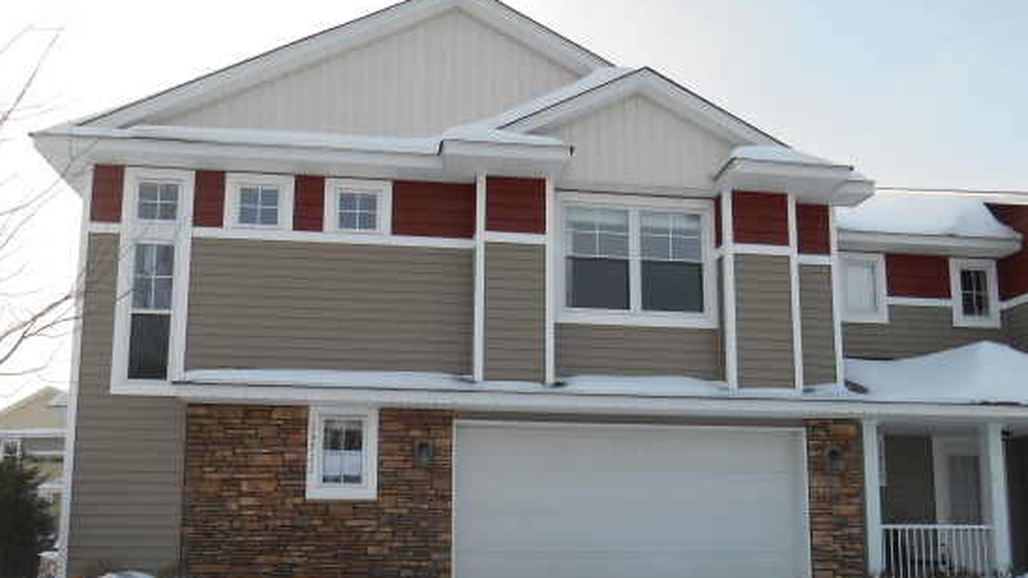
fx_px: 845
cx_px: 495
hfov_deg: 62.6
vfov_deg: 37.1
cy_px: 413
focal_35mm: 31
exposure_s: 1/400
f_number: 3.4
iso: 80
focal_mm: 4.7
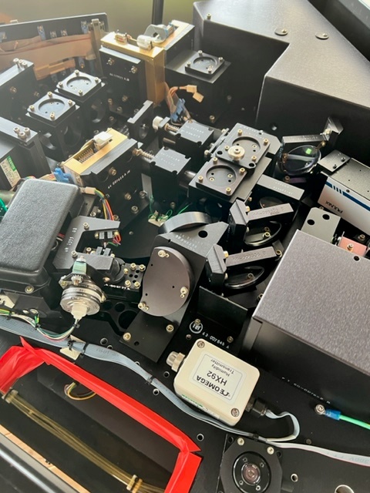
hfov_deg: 53.1
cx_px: 185
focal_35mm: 26
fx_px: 371
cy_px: 246
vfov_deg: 67.3
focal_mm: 5.7
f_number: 1.5
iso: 125
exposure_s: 1/69
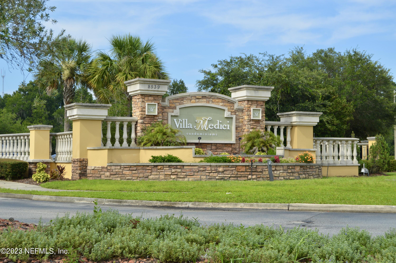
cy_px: 132
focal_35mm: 63
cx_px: 198
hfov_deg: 31.9
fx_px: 692
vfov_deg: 21.5
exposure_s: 1/250
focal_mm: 42
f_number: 8
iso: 100
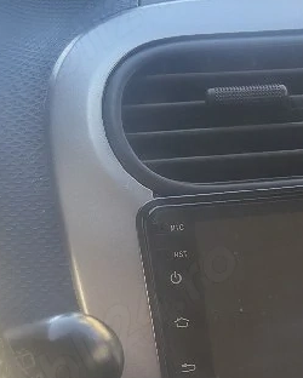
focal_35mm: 100
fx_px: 1120
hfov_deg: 14.1
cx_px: 501
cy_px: 390
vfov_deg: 18.6
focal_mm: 5.56
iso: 100
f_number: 1.8
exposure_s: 1/175
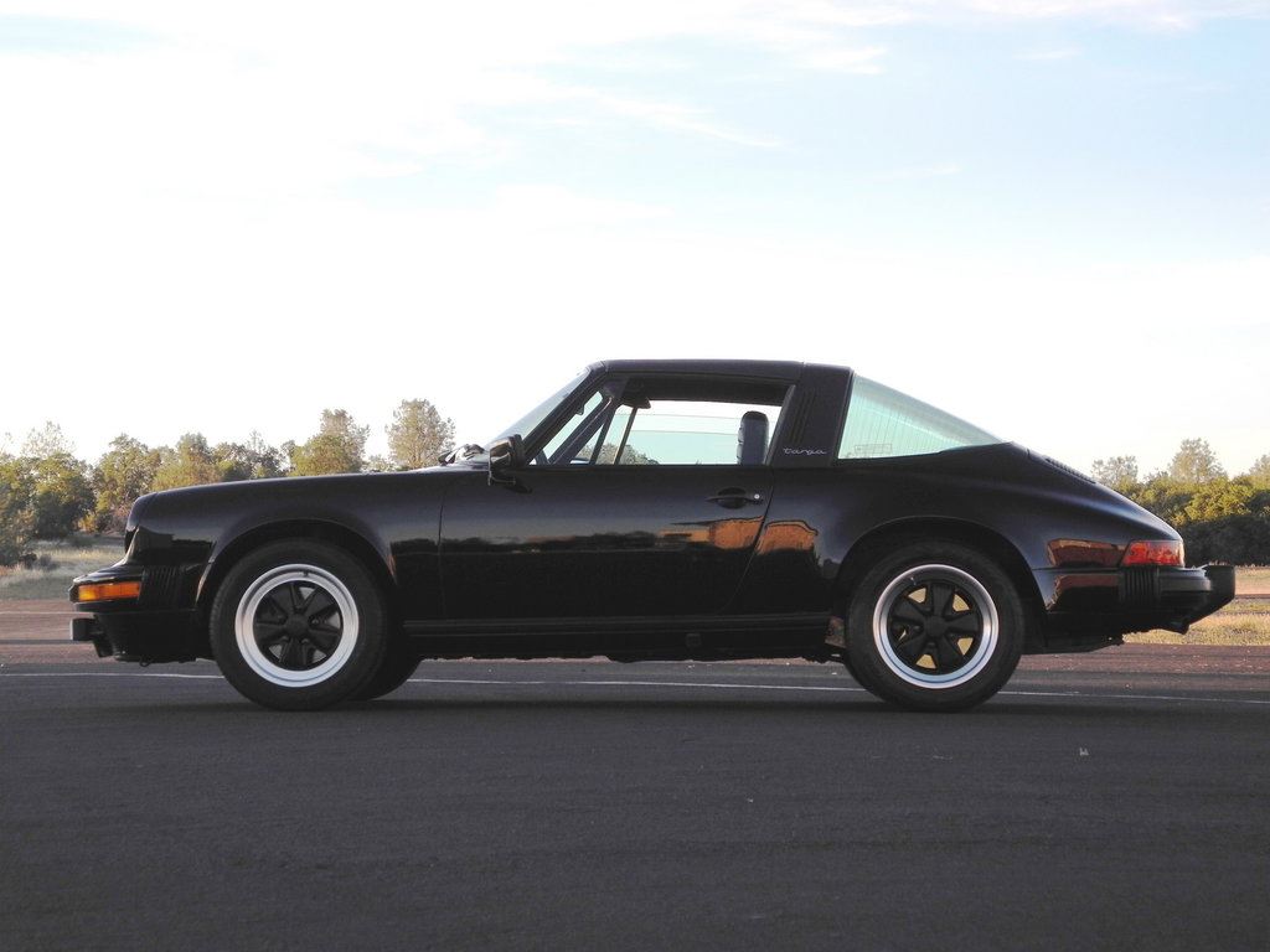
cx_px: 635
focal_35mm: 85
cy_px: 476
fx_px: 3119
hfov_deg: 23.0
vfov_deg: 17.4
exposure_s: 1/214
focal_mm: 18.1
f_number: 4
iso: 100
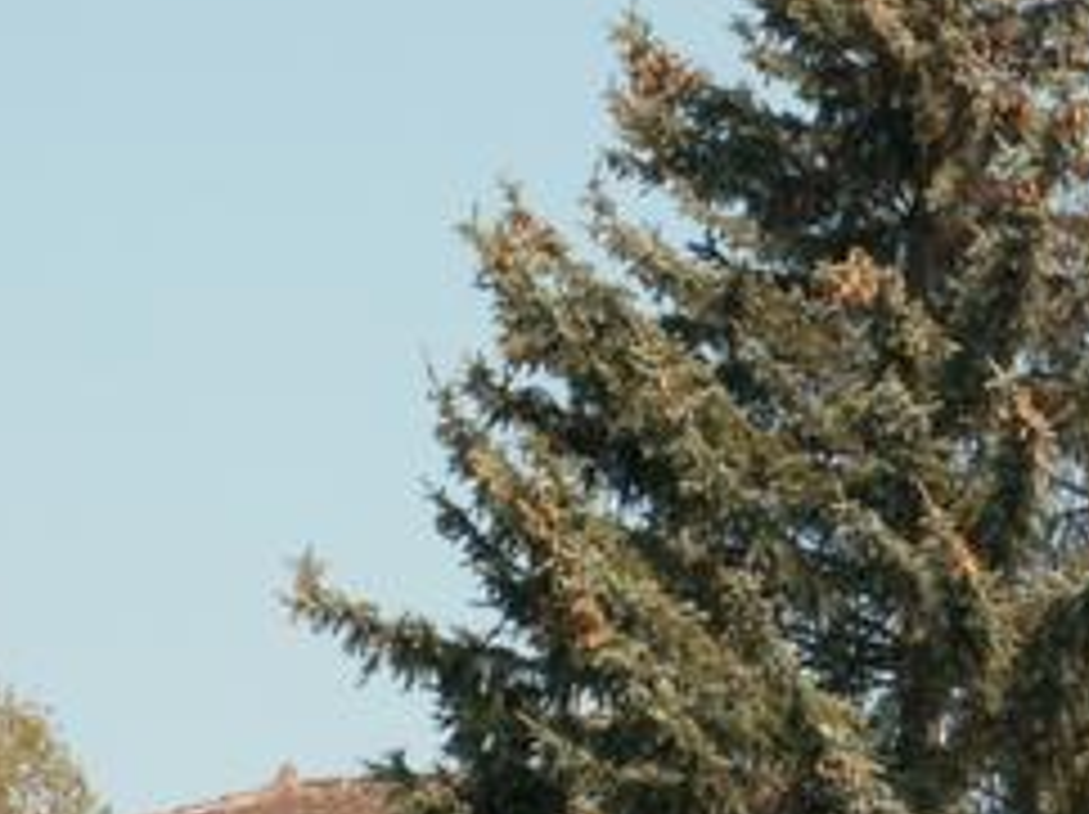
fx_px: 9240
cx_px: 1305
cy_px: 576
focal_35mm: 294
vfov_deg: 5.0
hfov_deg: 6.7
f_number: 8
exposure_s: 1/100
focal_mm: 18.16
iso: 50
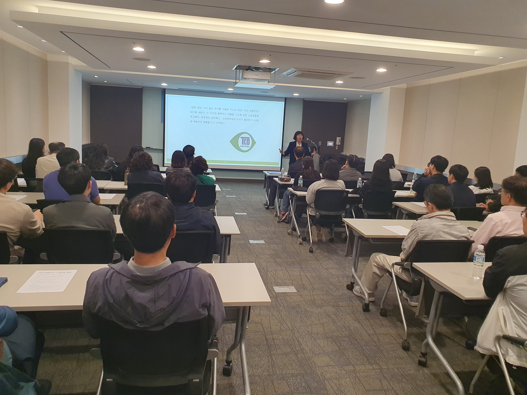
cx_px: 264
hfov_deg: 67.3
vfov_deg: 53.1
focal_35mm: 26
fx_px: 396
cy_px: 198
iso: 250
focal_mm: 4.32
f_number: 2.4
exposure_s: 1/120
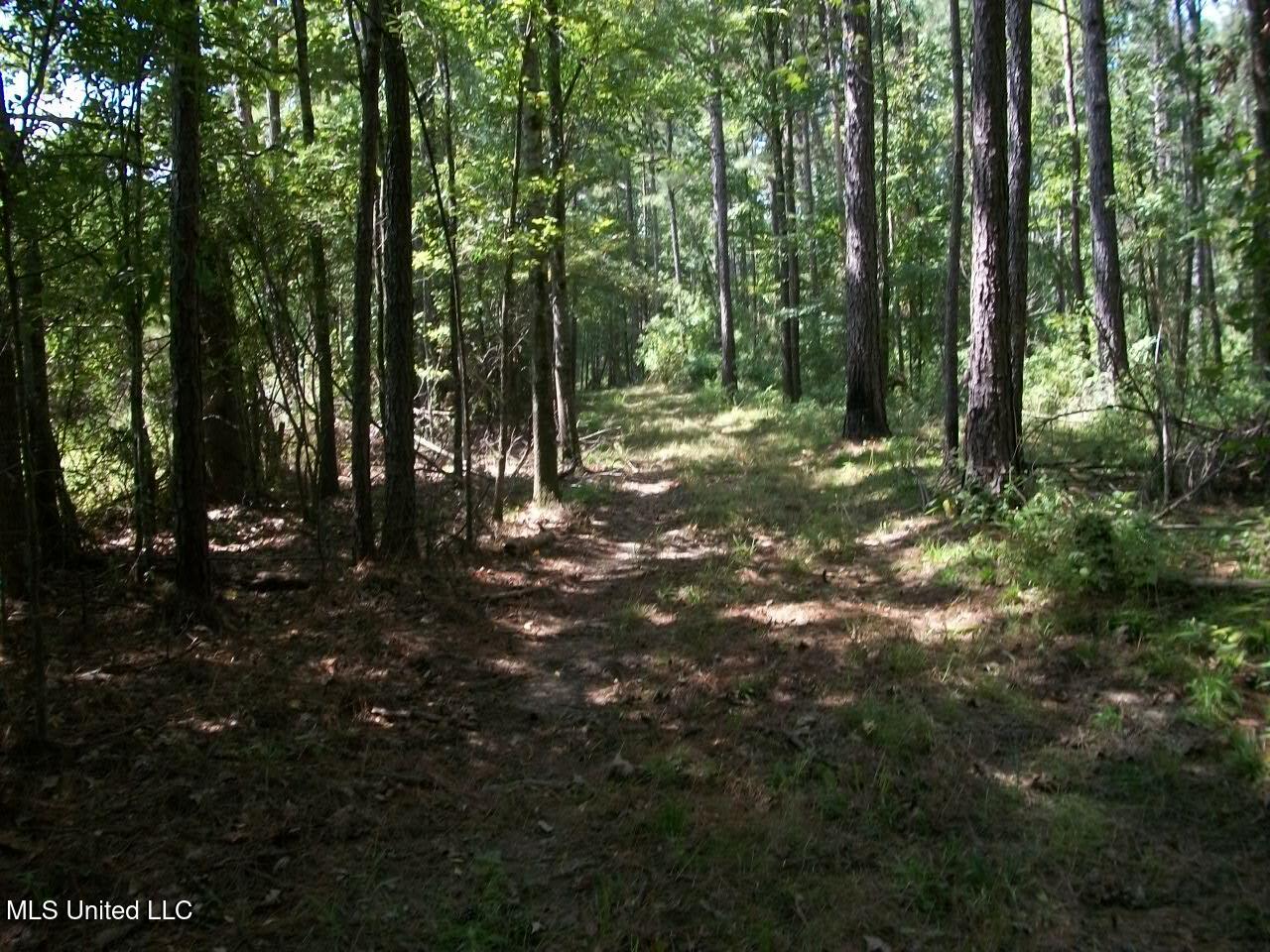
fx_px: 1174
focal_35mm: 32
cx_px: 635
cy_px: 476
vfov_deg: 44.2
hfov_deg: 56.8
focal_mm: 5.7
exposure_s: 1/160
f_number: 2.9
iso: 80
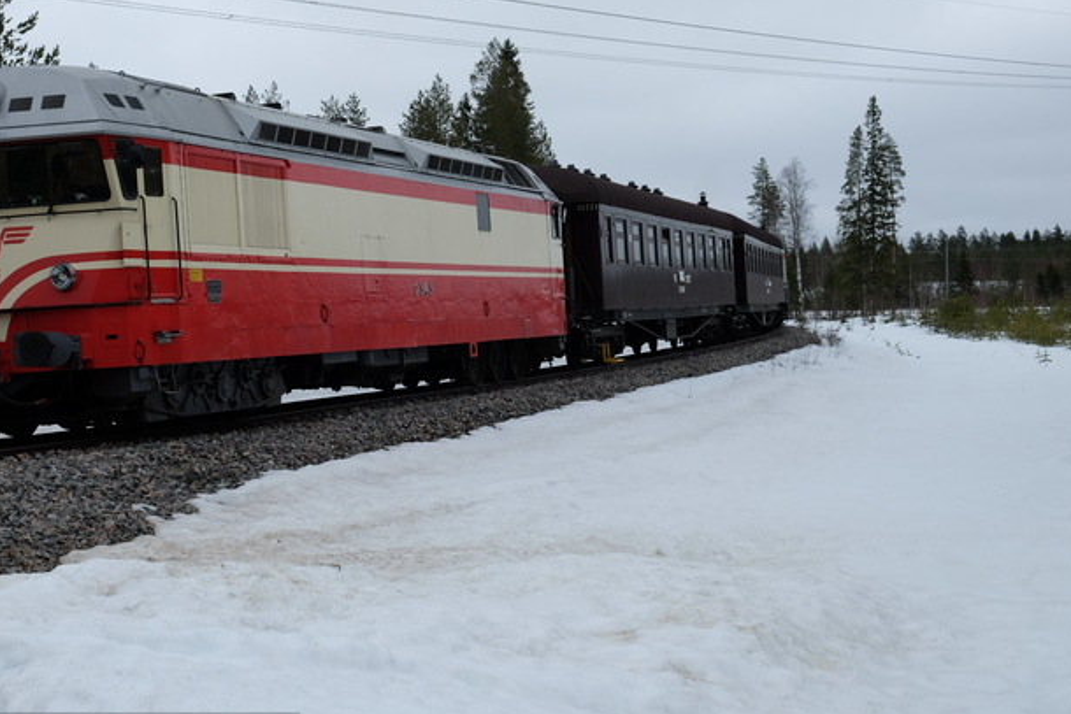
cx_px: 383
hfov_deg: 32.7
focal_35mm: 61
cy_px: 328
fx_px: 1815
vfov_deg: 22.3
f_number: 7.1
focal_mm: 31.5
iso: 200
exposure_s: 1/450
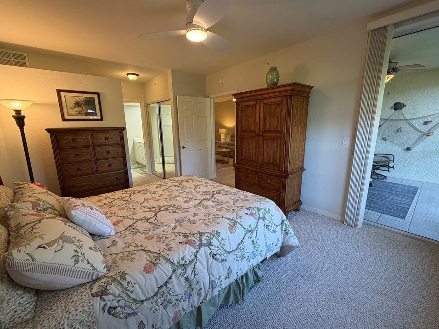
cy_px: 164
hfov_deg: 98.1
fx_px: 190
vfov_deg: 81.7
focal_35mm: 15
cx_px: 213
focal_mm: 2.22
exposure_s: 1/120
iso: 250
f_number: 2.2
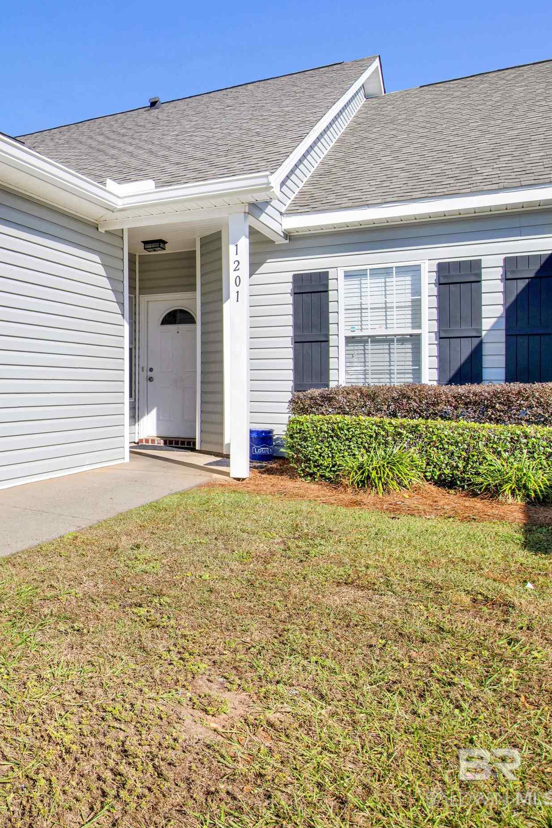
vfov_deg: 61.9
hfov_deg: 35.6
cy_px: 383
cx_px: -87
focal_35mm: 30
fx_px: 690
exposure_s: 1/200
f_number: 11
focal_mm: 18
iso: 200
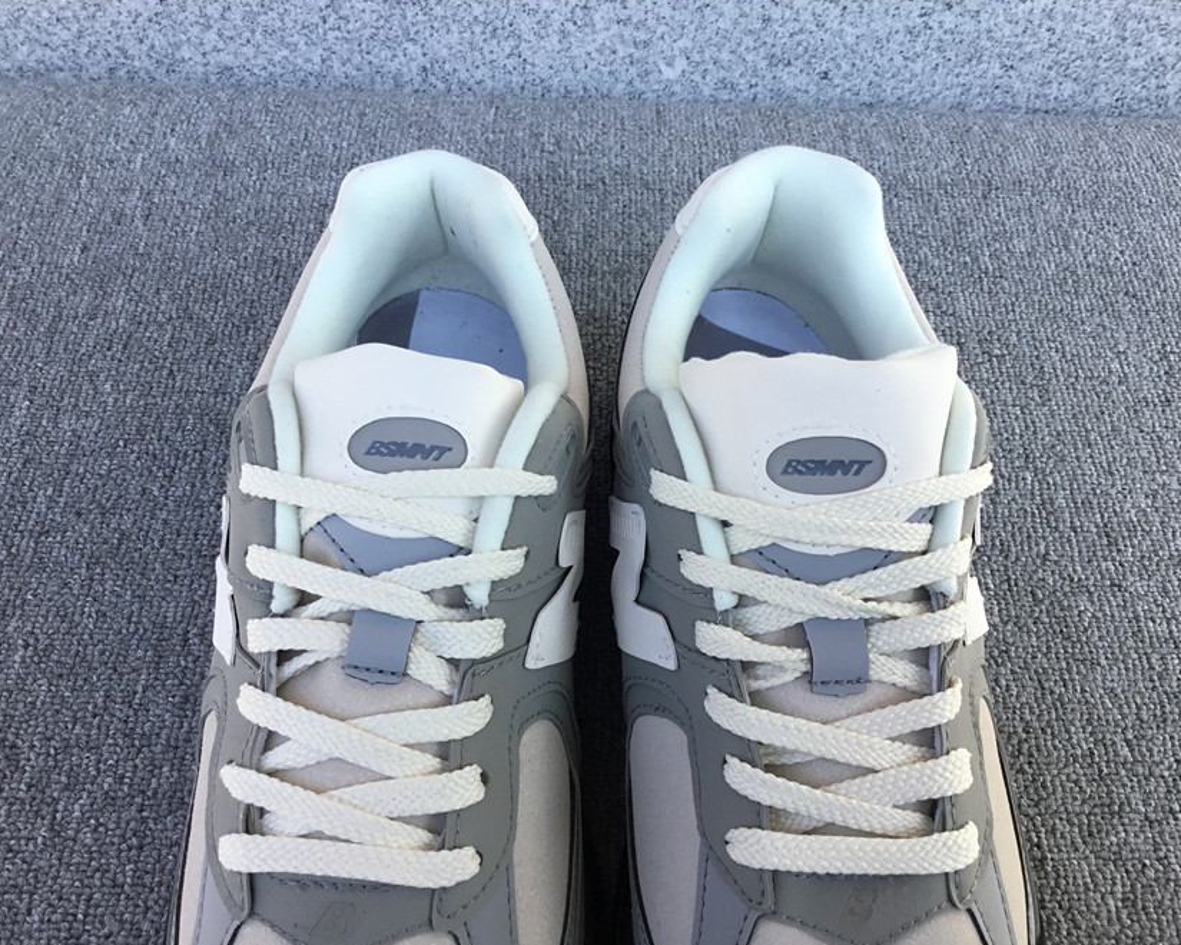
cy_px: 476
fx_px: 1153
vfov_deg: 44.5
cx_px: 623
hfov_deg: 54.2
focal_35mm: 33
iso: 25
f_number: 2.4
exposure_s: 1/476
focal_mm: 3.3
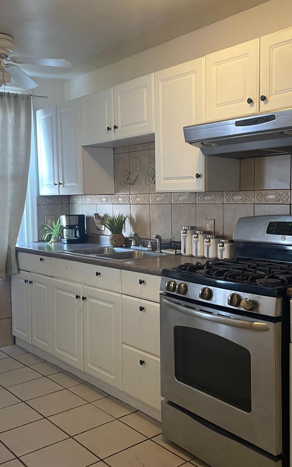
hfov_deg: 34.4
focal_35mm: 37
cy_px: 235
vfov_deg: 52.8
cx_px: 169
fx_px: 471
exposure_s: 1/60
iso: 200
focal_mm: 4.2
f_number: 1.6
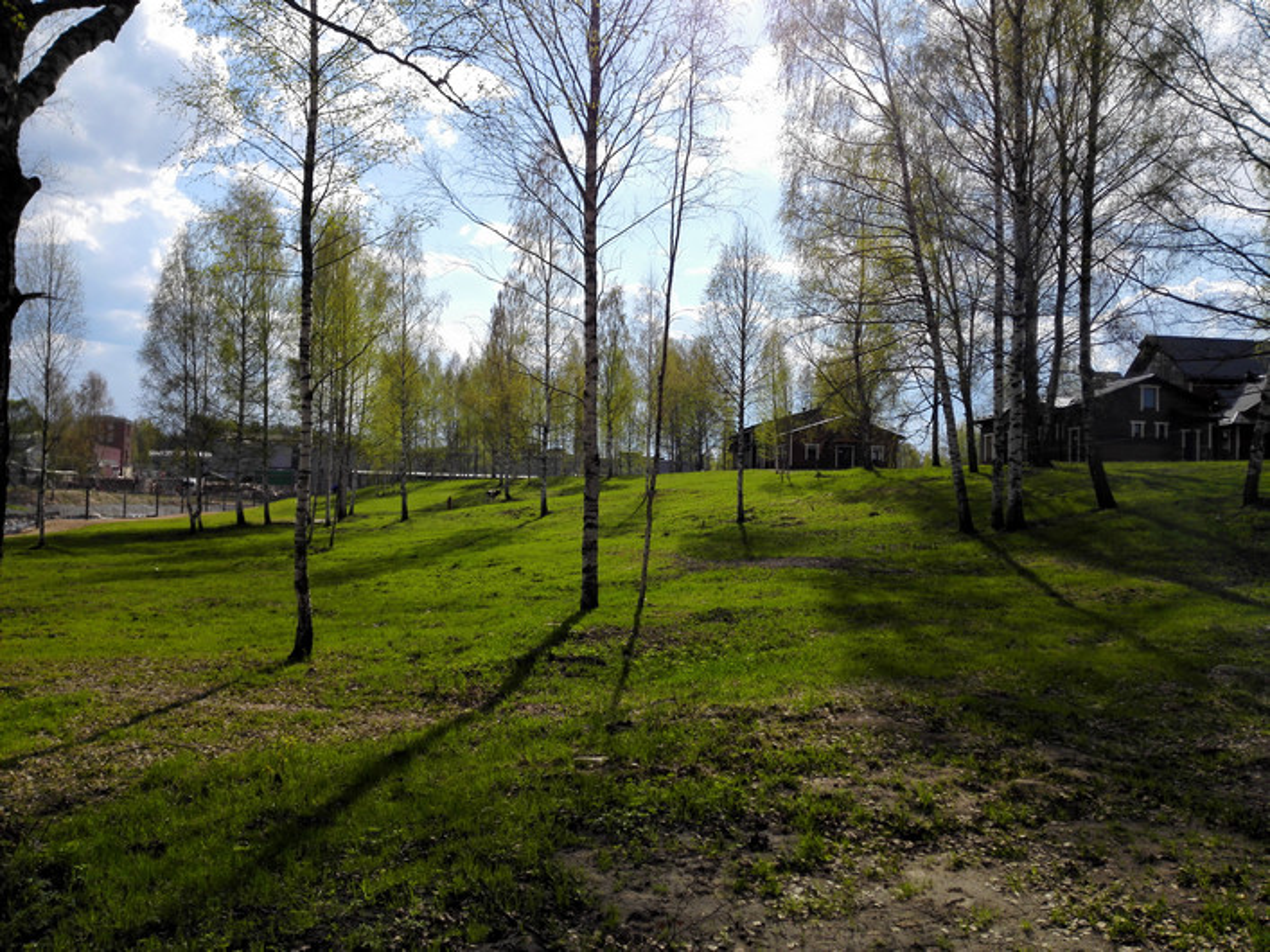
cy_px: 476
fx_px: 1027
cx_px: 635
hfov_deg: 63.5
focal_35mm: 28
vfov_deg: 49.7
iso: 50
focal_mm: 3.79
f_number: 2
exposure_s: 1/2089
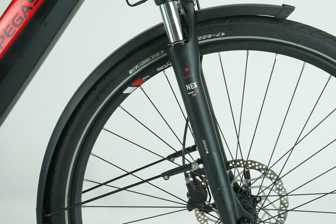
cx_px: 196
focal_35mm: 64
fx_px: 597
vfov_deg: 21.2
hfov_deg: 31.4
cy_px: 92
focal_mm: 50
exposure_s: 1/200
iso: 2500
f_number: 8
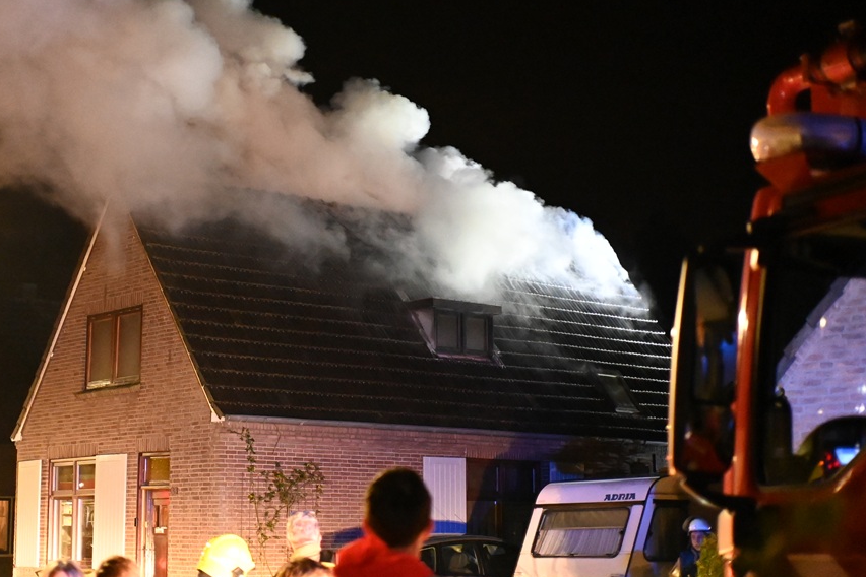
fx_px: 1467
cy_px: 246
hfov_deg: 32.8
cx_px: 373
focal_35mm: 61
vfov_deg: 22.2
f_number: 1.7
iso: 10000
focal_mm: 35
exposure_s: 1/50
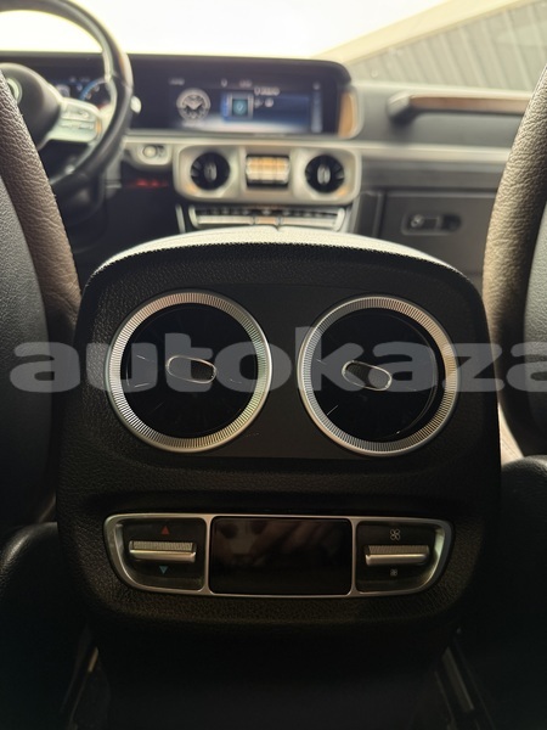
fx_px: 506
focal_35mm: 24
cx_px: 274
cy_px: 365
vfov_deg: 71.6
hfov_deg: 56.8
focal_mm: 6.76
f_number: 1.78
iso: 250
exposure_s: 1/60
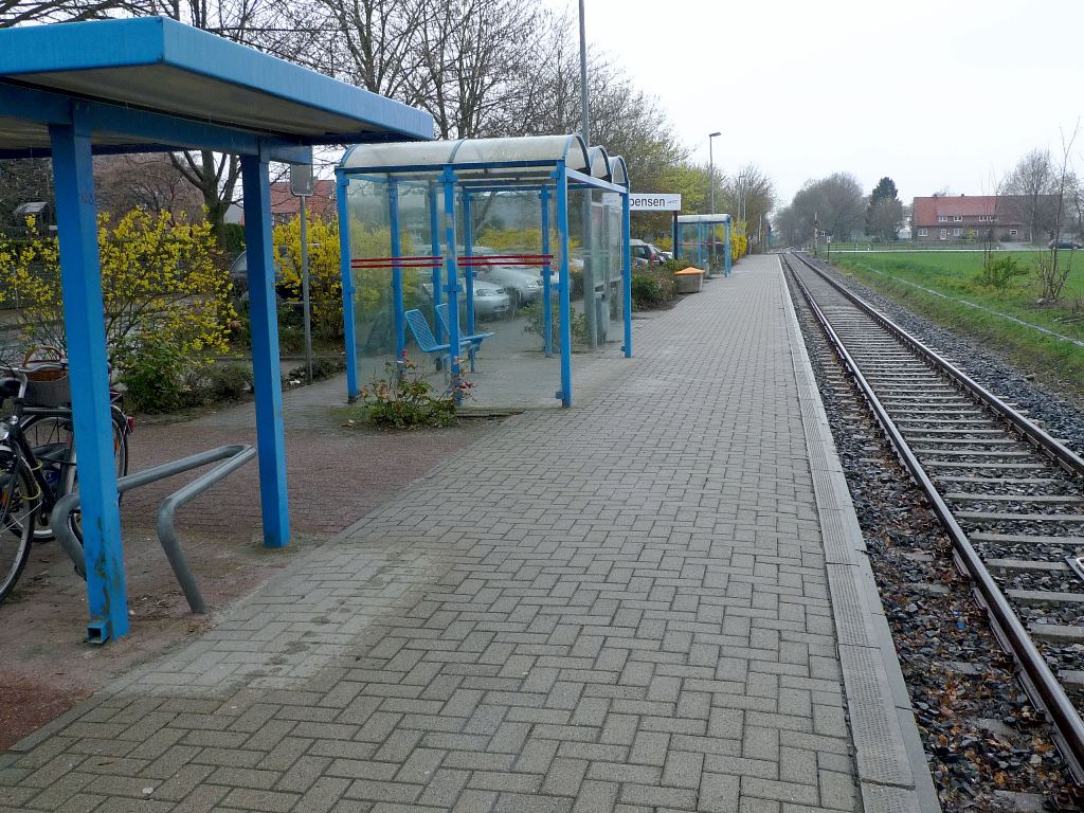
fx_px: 1002
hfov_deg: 56.8
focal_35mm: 32
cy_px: 406
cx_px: 542
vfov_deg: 44.2
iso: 160
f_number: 2.8
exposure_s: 1/250
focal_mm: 5.1
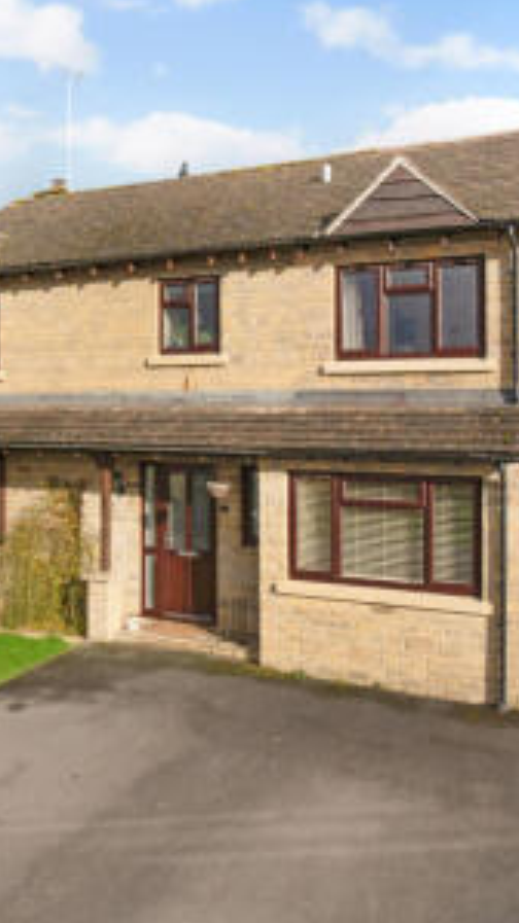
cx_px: 150
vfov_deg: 64.3
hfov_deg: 38.2
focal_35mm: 30
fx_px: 735
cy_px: 452
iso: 400
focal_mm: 18
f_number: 8
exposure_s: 1/1000
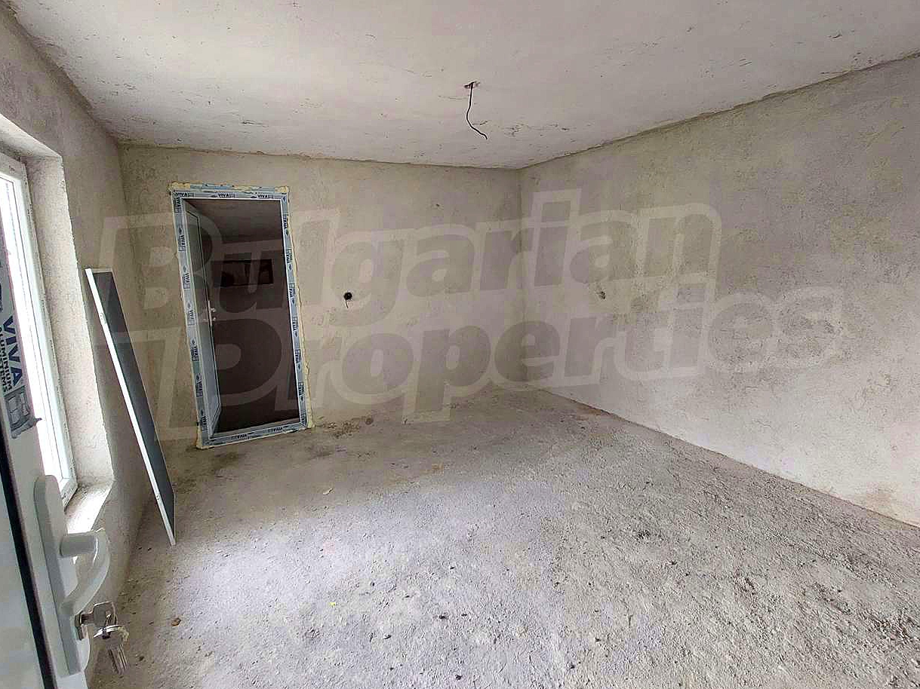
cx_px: 466
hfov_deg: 94.5
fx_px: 425
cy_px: 315
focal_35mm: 16
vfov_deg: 77.9
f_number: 2.2
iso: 250
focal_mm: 1.74
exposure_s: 1/50
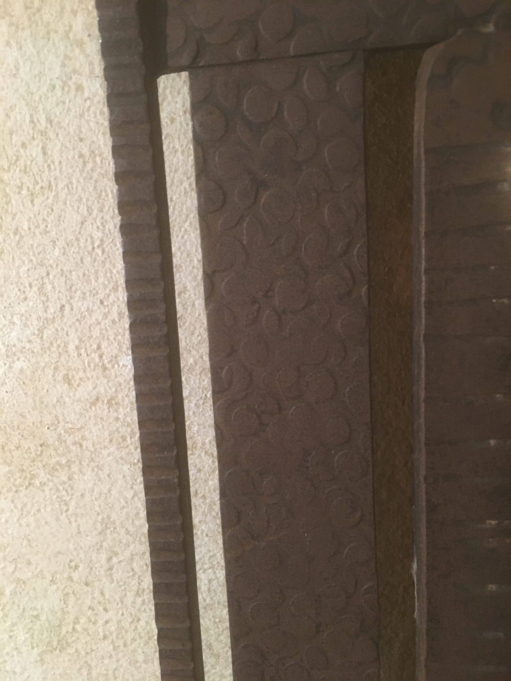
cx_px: 256
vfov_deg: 61.7
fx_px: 571
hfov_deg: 48.2
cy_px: 340
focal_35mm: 29
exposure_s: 1/20
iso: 200
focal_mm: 4.15
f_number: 2.2
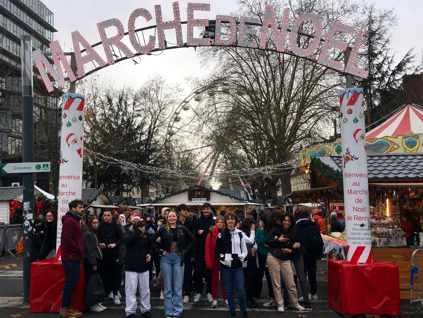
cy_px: 159
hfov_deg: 61.7
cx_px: 212
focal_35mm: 29
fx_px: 354
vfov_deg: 48.2
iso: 25
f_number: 2.2
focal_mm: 4.15
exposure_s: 1/432
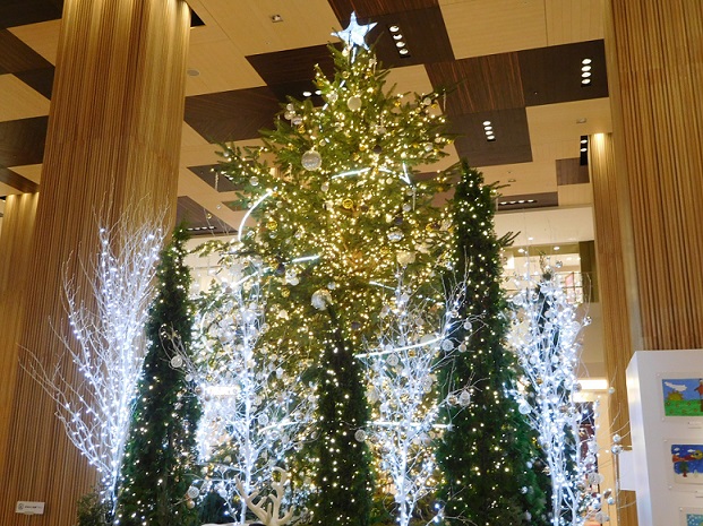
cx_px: 352
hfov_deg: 52.7
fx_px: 710
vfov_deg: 40.7
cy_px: 263
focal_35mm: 35
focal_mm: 6.2
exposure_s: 1/25
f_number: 3.8
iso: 400
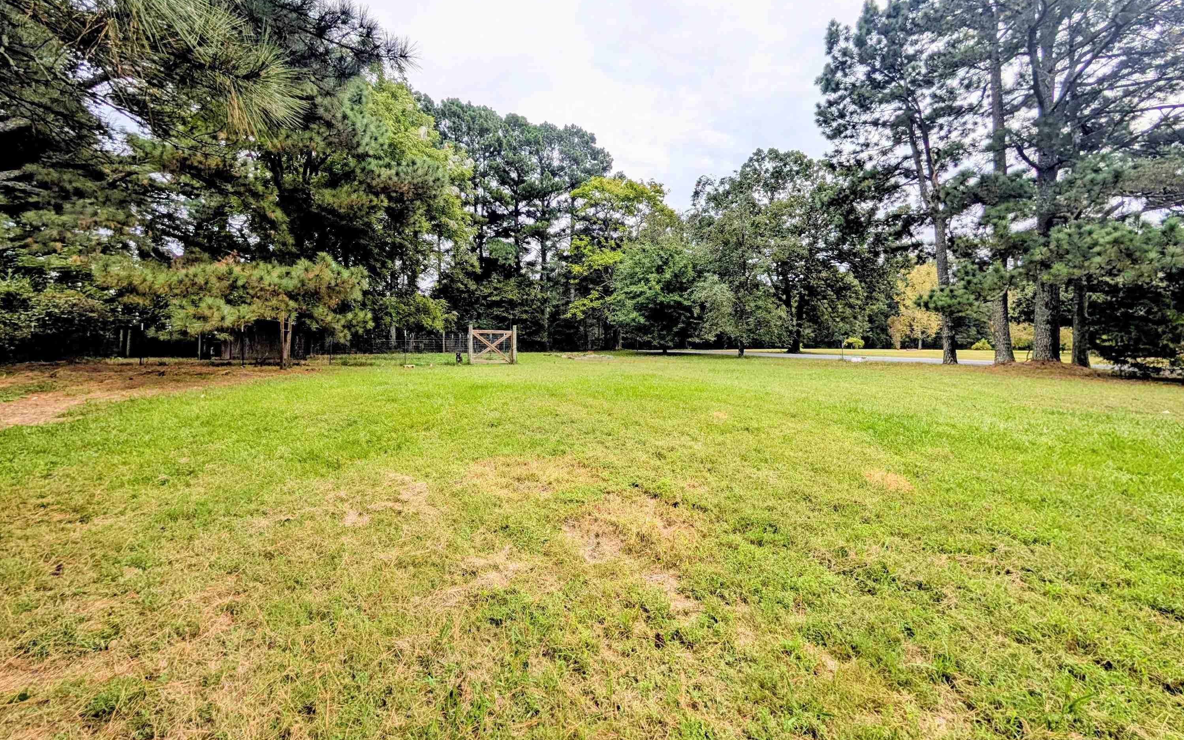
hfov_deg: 109.4
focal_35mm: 13
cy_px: 319
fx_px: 419
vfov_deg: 82.4
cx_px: 592
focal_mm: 2.02
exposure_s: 1/2924
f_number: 1.7
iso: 53
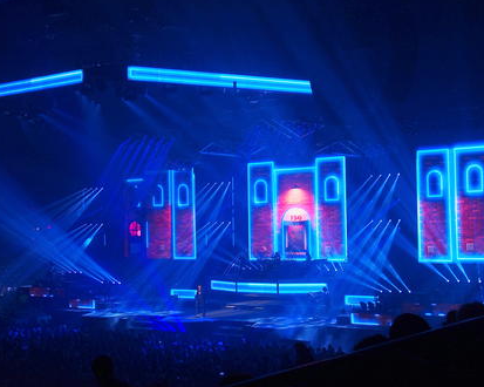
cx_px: 252
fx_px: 702
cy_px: 192
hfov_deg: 38.1
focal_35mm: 49
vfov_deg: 30.8
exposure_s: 1/100
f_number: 2.8
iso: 160
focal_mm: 9.8
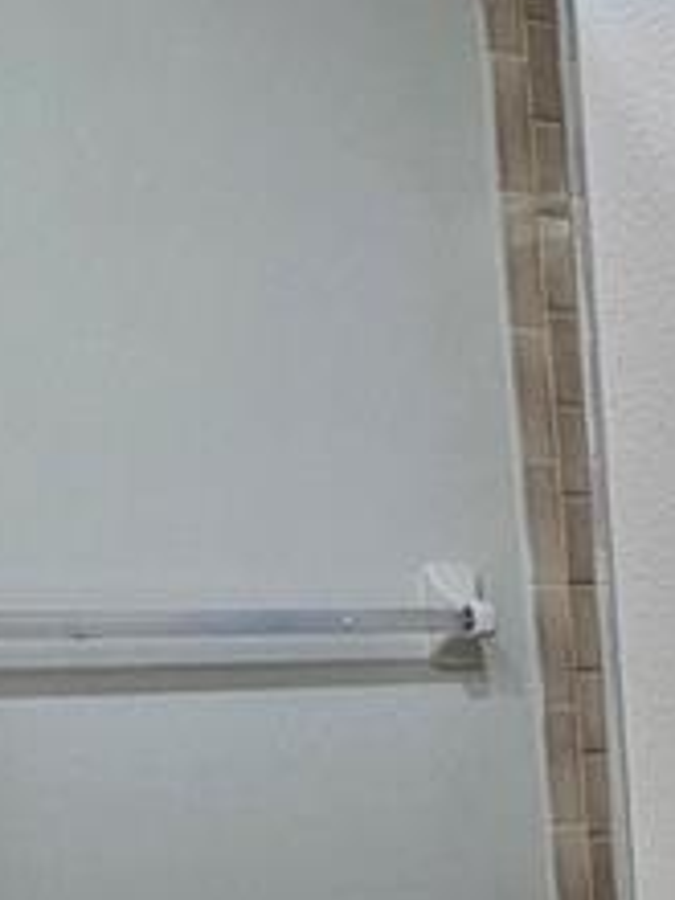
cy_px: 1141
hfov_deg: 17.0
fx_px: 1846
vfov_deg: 24.3
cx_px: 1223
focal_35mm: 71
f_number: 2.2
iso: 64
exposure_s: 1/60
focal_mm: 2.2
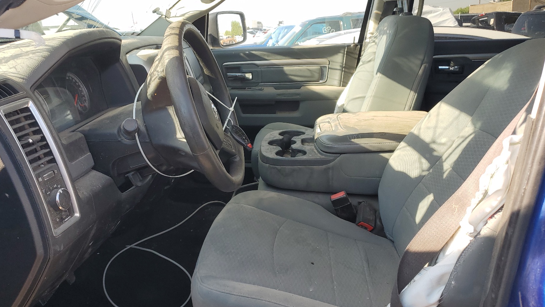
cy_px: 170
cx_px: 258
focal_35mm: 30
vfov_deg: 38.9
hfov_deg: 64.3
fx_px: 434
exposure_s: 1/417
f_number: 1.5
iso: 50
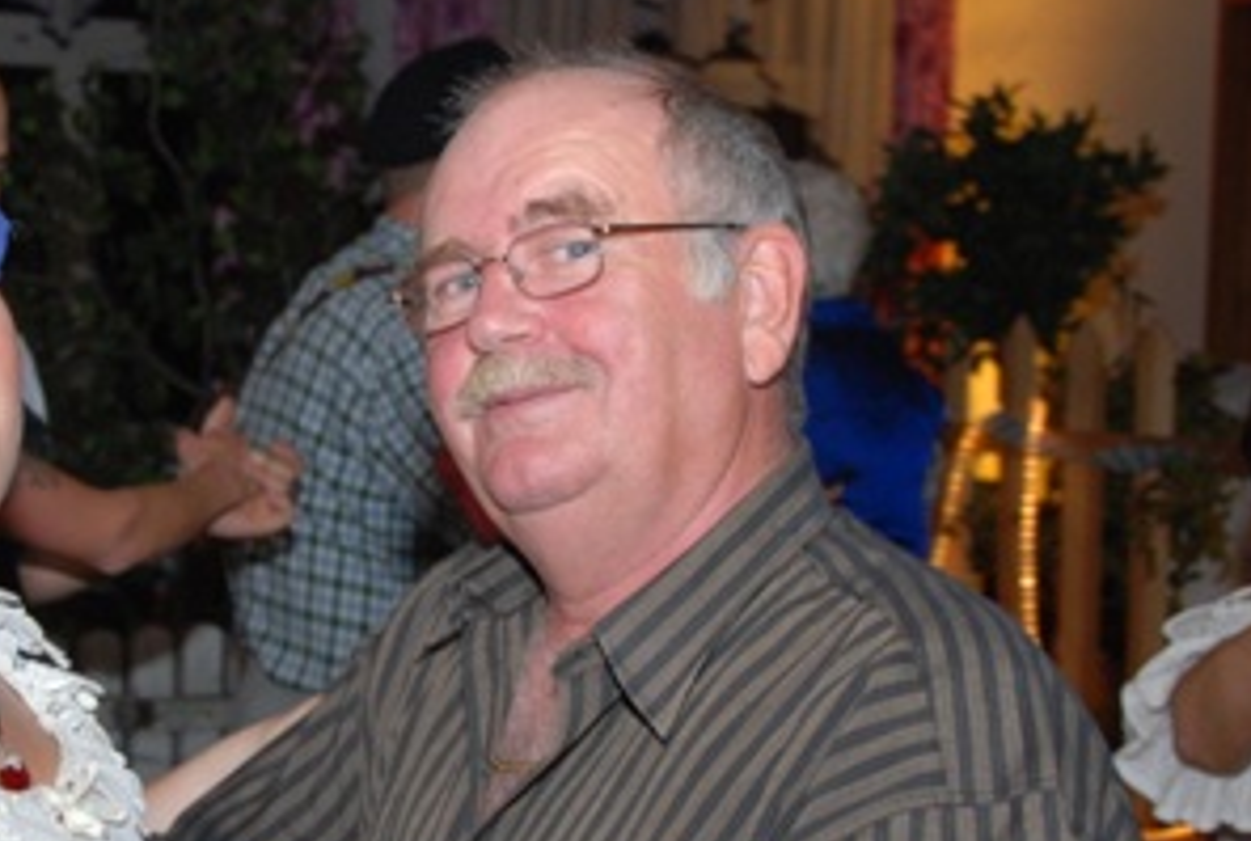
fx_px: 3278
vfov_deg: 14.6
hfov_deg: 21.5
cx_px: 380
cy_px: 520
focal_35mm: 94
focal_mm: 29
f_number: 5.6
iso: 400
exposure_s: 1/60
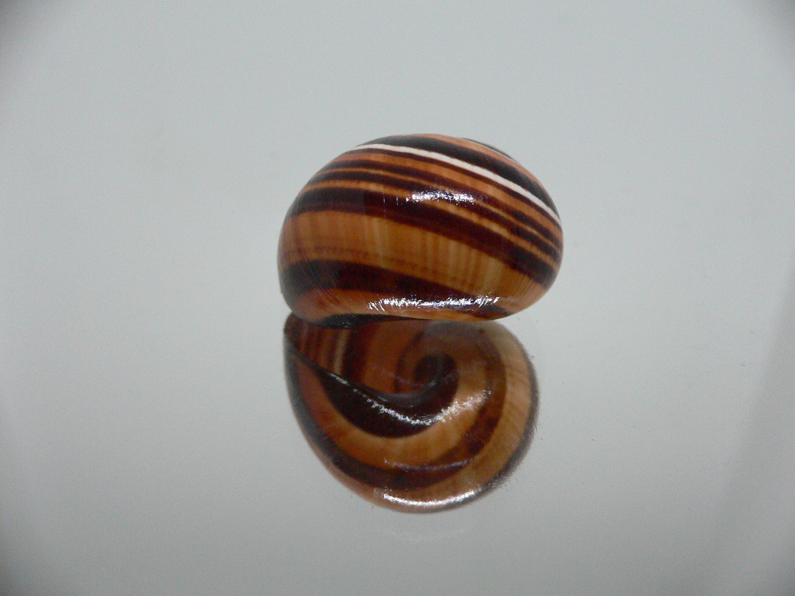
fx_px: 804
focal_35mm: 35
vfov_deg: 40.7
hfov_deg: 52.6
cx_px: 398
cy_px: 298
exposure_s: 1/50
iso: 200
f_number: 2.8
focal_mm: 4.6
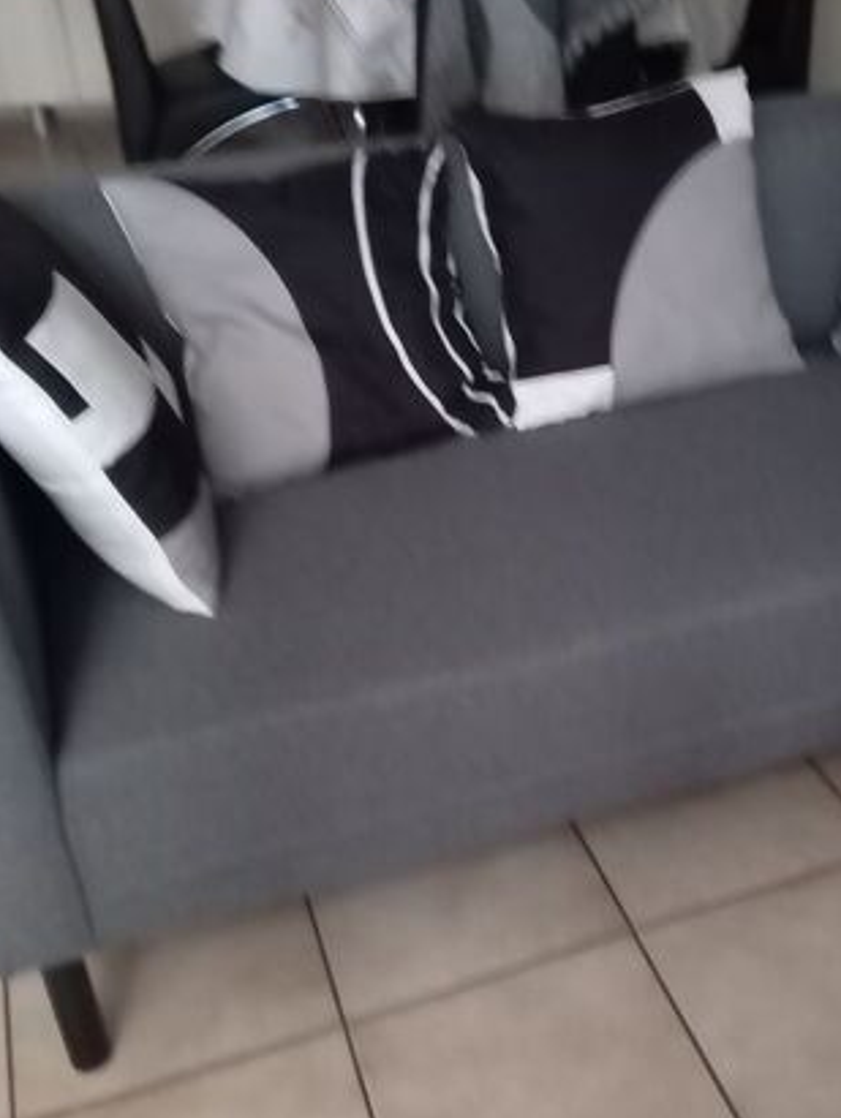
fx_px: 1358
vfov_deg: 44.7
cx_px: 582
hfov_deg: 34.0
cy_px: 536
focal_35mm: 42
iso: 7825
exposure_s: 1/12.5
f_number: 1.8
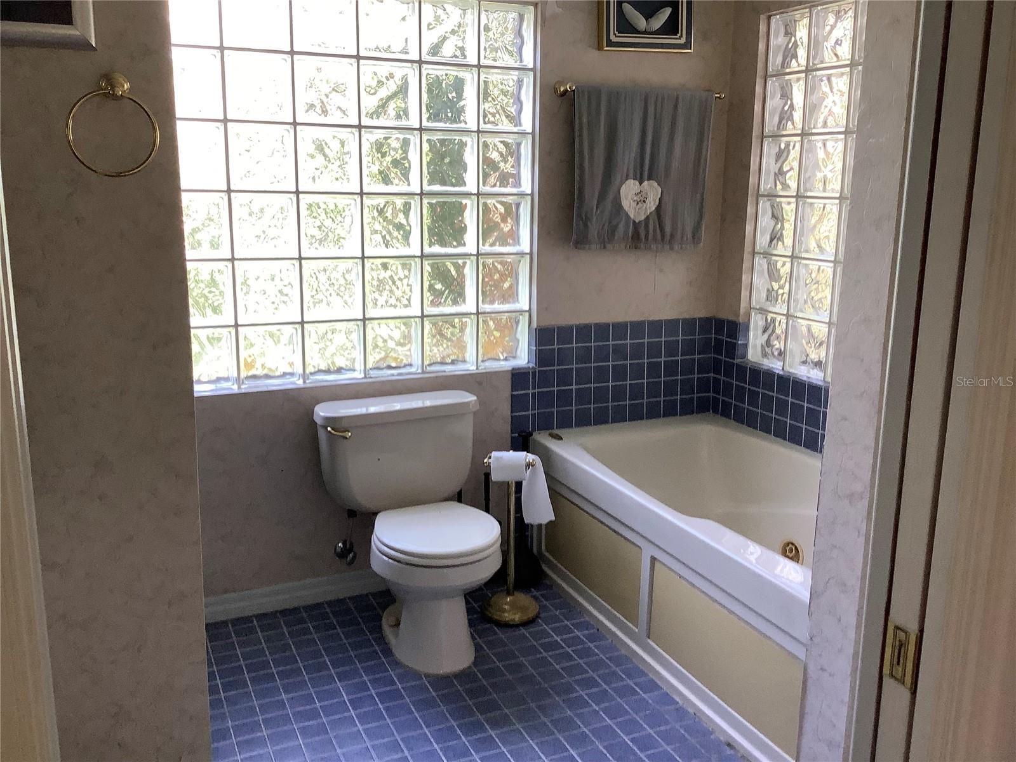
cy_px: 381
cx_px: 508
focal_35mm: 31
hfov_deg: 58.4
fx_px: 910
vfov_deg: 45.4
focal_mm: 3.3
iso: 64
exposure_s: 1/60
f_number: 2.4
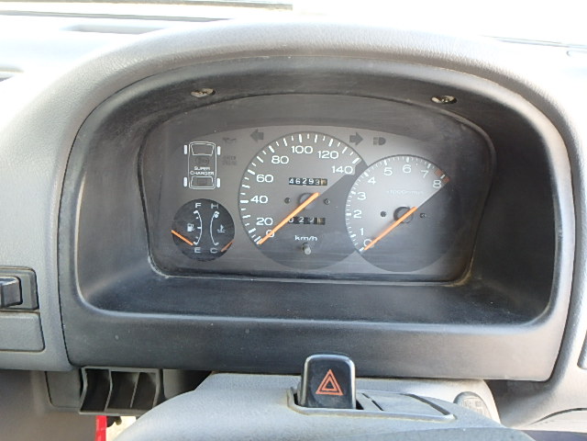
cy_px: 220
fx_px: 356
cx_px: 294
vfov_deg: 63.4
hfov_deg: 79.0
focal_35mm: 21
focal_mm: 3.7
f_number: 3.5
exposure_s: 1/30
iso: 250
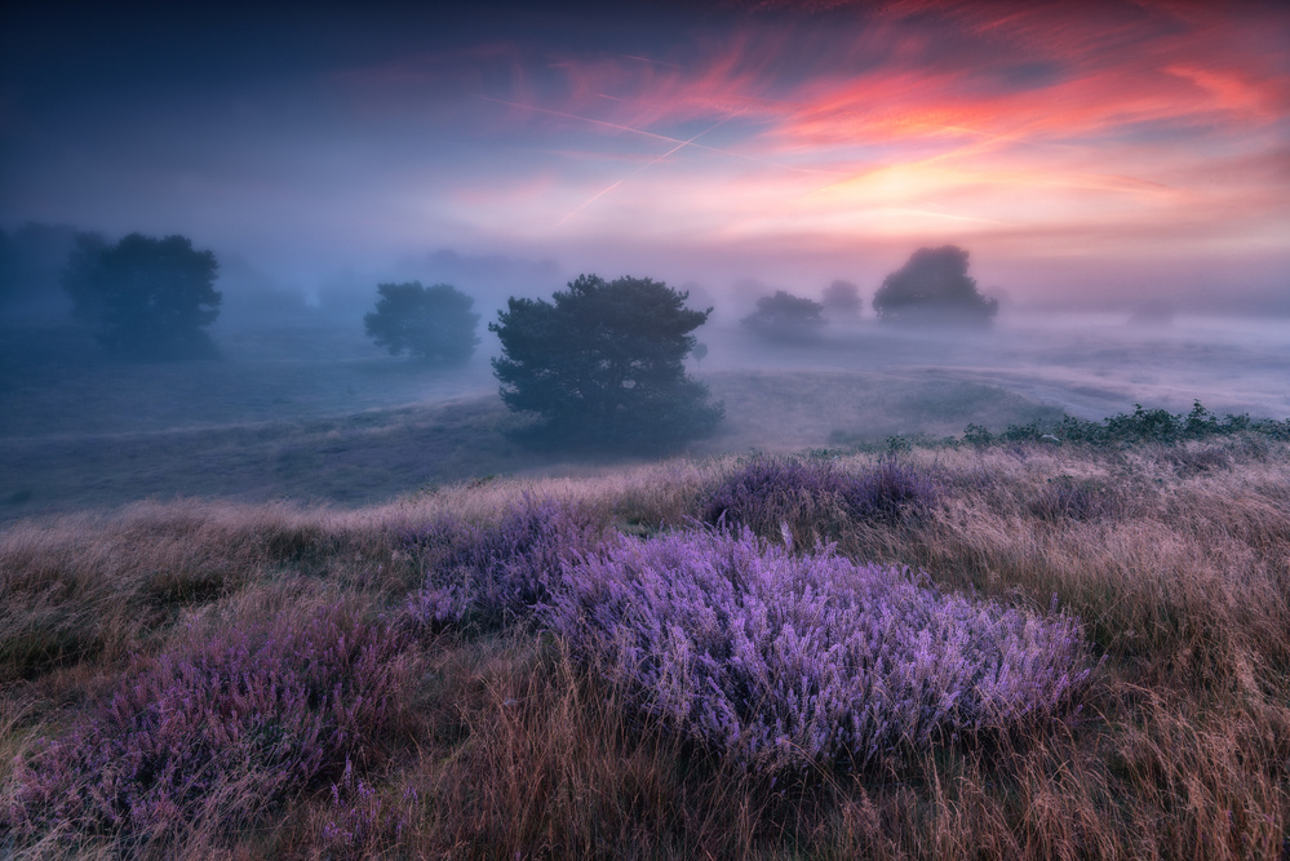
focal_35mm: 16
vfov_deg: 73.8
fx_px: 574
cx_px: 645
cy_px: 430
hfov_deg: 96.7
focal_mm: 16
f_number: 8
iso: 64
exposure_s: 4
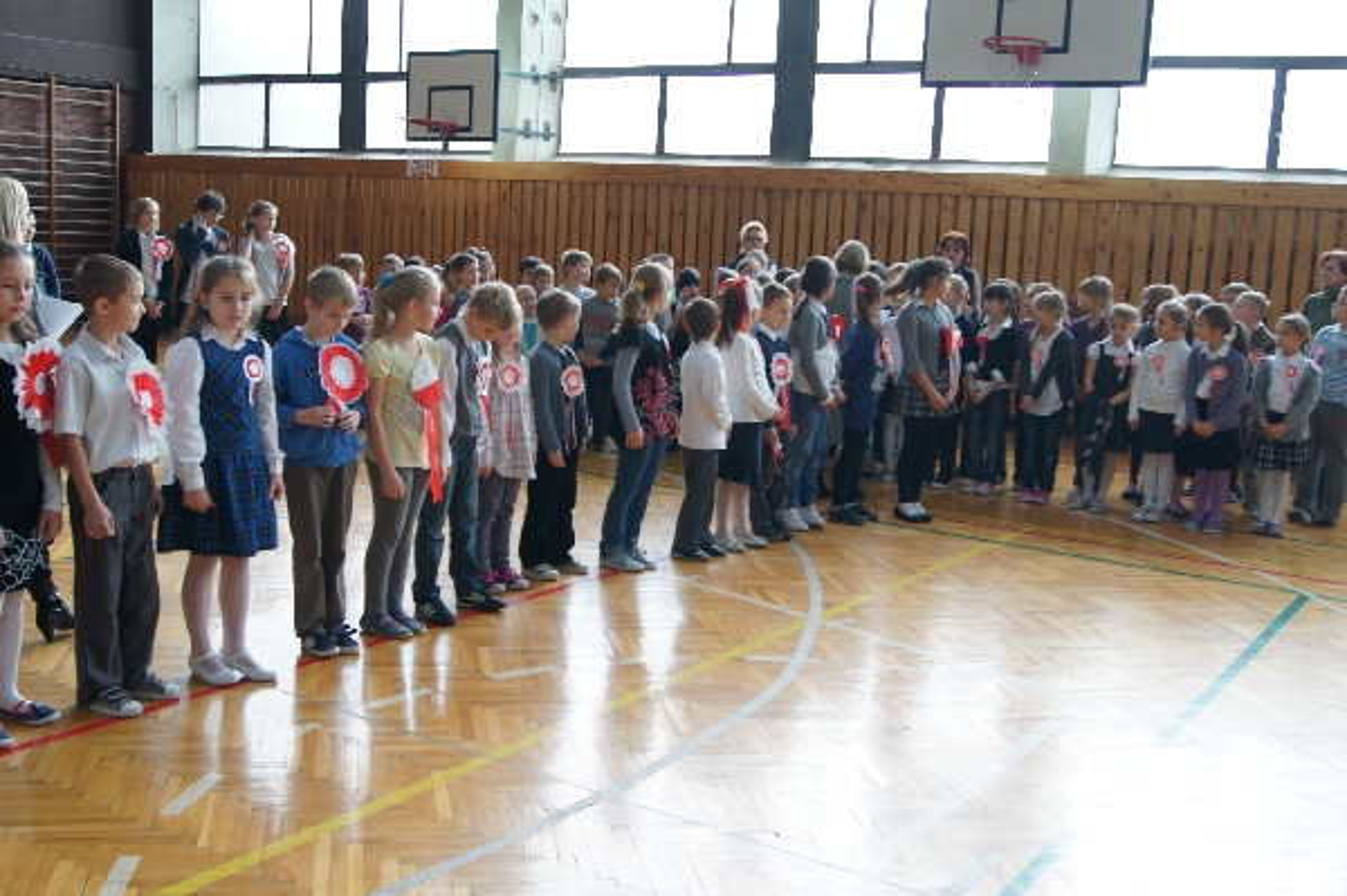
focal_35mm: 36
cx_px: 674
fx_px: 1346
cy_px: 448
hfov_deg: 53.2
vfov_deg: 36.8
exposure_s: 1/50
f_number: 5.6
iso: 200
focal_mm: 24
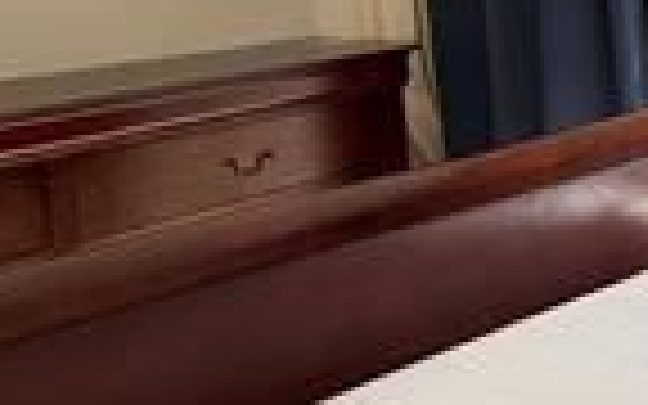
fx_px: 1166
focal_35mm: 66
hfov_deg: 22.8
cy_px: 14
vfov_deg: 19.2
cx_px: 1062
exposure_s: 1/141
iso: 64
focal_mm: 2.22
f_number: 2.2
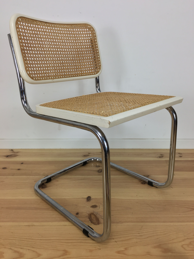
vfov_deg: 61.7
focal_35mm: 29
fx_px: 217
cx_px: 97
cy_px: 130
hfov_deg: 48.2
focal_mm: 4.15
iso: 32
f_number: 2.2
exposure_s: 1/33
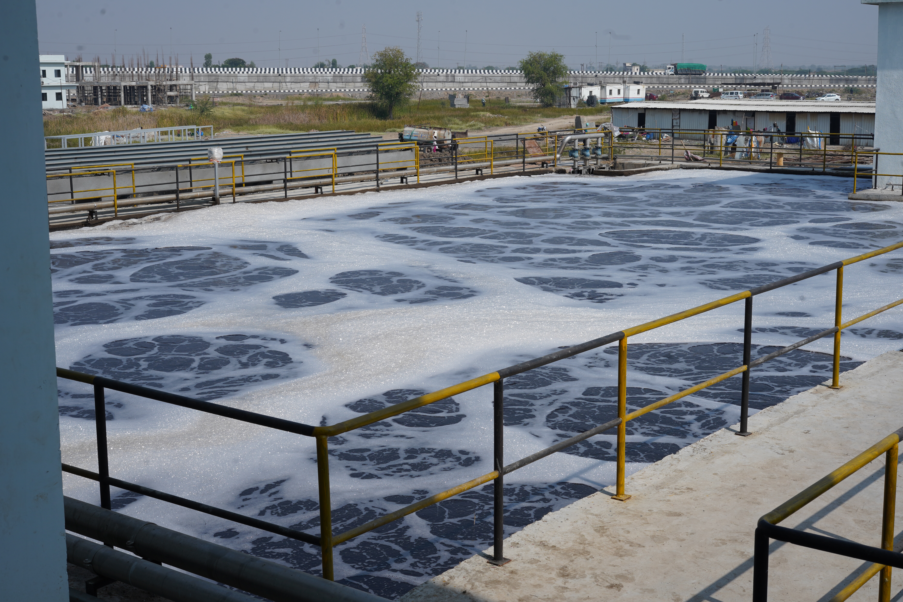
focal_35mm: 50
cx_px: 452
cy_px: 301
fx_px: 1254
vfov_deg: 27.0
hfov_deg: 39.6
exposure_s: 1/250
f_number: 13
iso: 160
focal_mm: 50
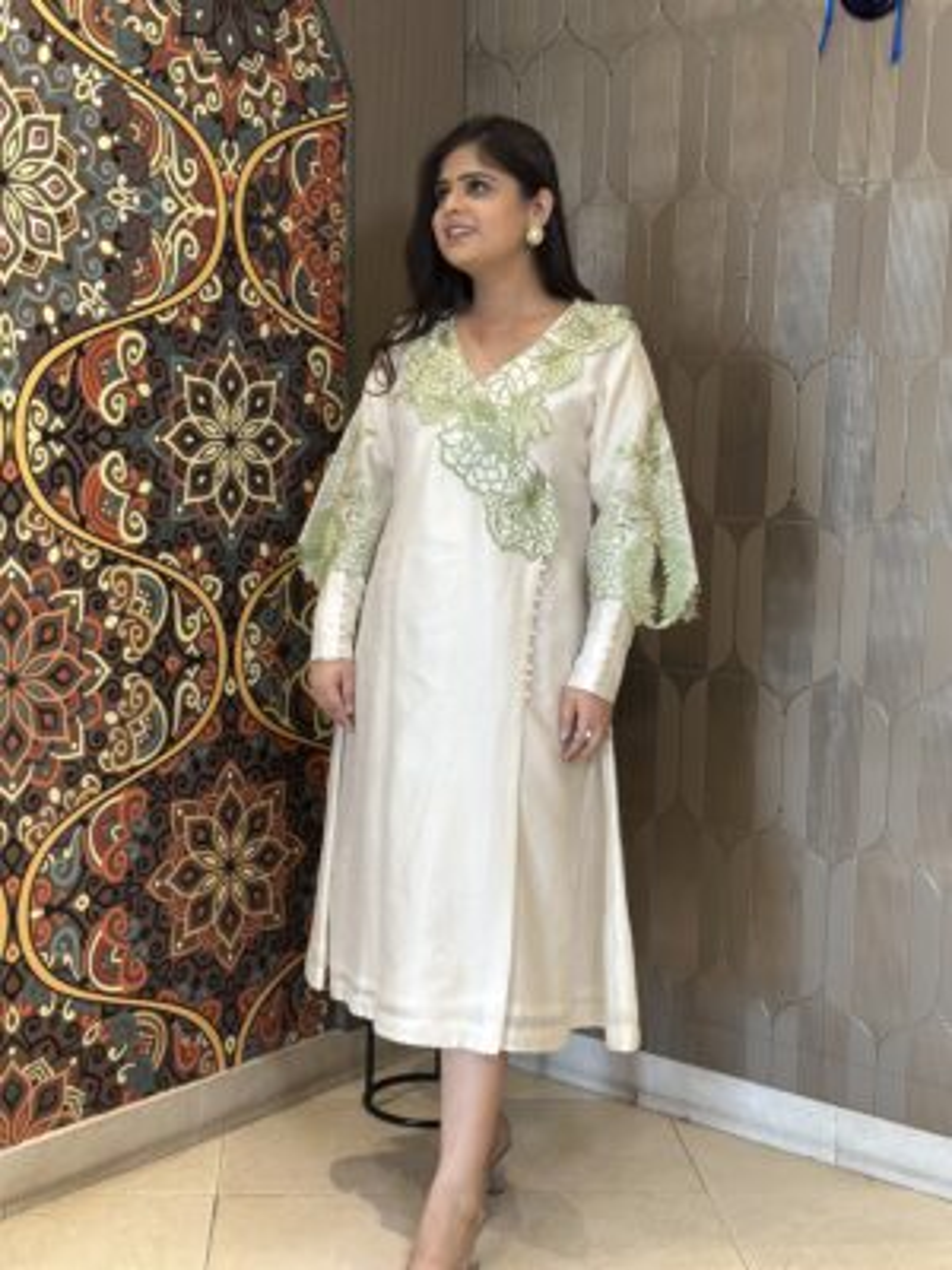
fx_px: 1760
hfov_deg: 30.3
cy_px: 635
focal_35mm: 48
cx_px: 476
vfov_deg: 39.7
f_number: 1.78
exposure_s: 1/100
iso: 125
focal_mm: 6.86
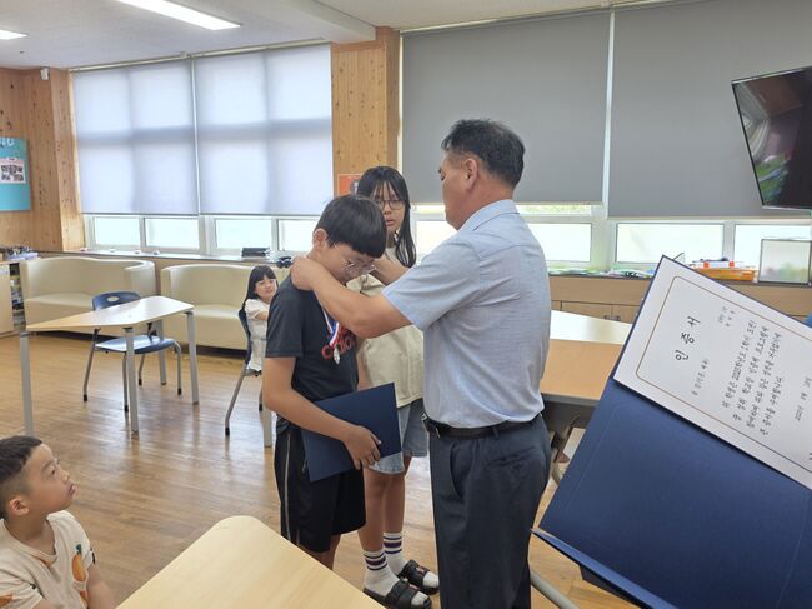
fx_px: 539
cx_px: 406
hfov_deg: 73.9
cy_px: 304
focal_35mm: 23
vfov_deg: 58.8
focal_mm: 6.3
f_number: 1.7
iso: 50
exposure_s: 1/120
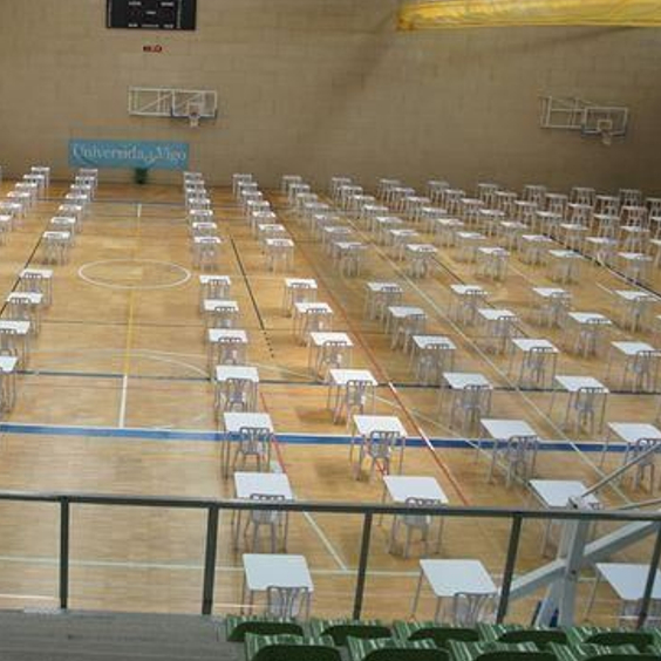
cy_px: 271
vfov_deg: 40.8
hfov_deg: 39.0
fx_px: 886
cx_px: 113
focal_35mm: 41
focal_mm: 17
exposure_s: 1/80
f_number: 4
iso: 250
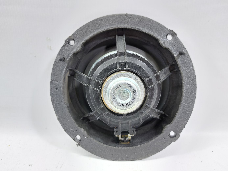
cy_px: 86
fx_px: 158
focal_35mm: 24
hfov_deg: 71.6
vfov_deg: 56.8
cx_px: 114
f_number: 1.8
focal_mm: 5.23
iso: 250
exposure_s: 1/50
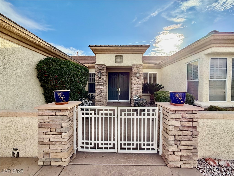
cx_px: 117
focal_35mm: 14
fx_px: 95
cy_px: 88
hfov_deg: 102.1
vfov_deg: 85.7
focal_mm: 2.22
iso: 64
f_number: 2.2
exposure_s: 1/841
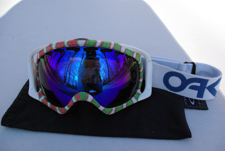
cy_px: 76
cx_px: 112
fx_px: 197
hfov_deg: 59.4
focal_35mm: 32
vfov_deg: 41.8
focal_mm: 21
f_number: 9.5
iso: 1600
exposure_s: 1/500
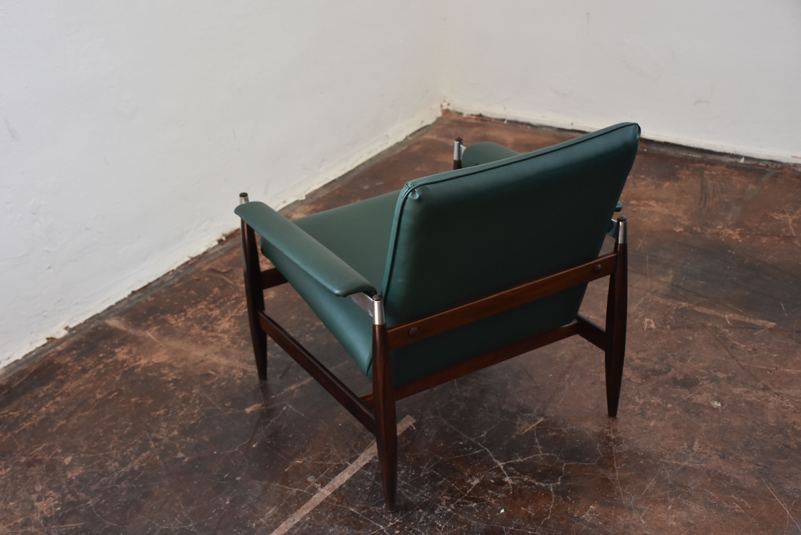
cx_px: 400
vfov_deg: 26.5
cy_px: 268
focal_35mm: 51
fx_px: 1135
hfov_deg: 38.9
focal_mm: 34
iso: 800
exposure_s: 1/80
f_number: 4.5
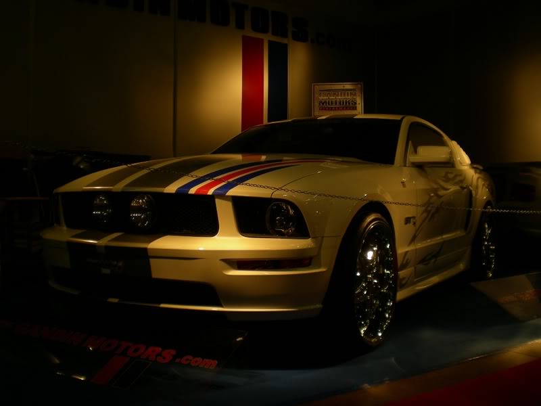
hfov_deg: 49.0
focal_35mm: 38
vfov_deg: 37.7
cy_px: 203
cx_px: 270
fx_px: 594
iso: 50
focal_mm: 6.3
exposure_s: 1/124
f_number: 3.1
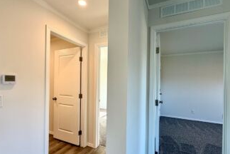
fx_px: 115
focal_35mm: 18
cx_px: 115
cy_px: 82
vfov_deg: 67.3
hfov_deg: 90.0
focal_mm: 2.22
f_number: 2.2
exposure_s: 1/120
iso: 200
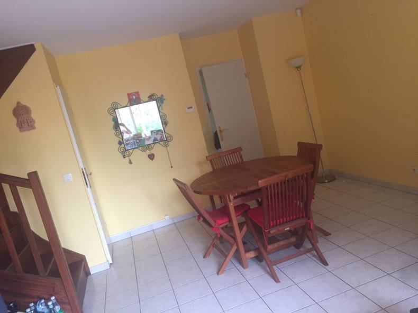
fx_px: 350
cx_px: 209
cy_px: 156
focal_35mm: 29
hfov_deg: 61.7
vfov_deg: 48.2
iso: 160
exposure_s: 1/33
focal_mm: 4.15
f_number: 2.2
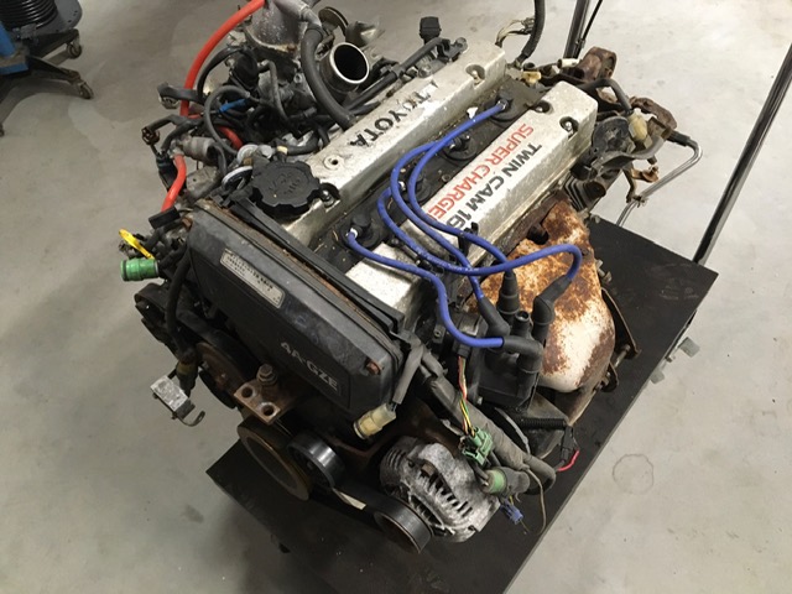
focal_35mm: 29
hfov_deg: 61.7
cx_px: 396
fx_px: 664
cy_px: 297
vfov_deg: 48.2
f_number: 2.2
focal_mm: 4.15
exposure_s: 1/25
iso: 200
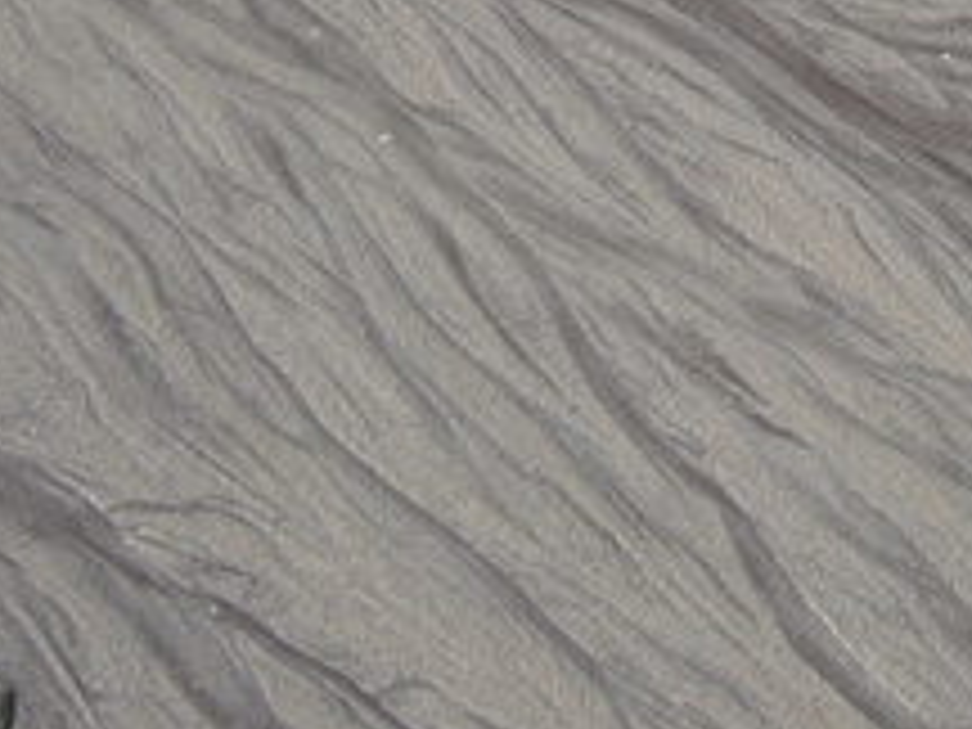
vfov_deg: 18.6
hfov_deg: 25.0
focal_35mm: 77
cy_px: -14
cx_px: 756
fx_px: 2162
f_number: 2.8
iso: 80
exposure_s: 1/1600
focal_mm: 4.7
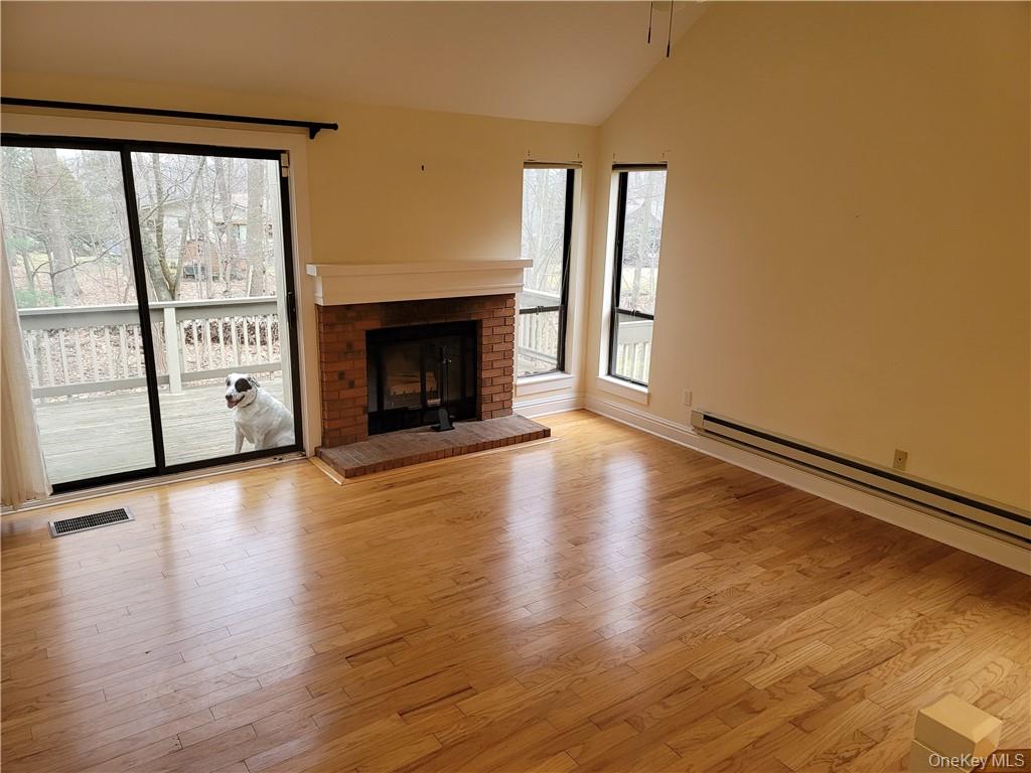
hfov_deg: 69.4
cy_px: 386
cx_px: 516
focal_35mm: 25
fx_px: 745
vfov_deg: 54.9
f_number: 1.8
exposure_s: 1/120
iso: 320
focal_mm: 7
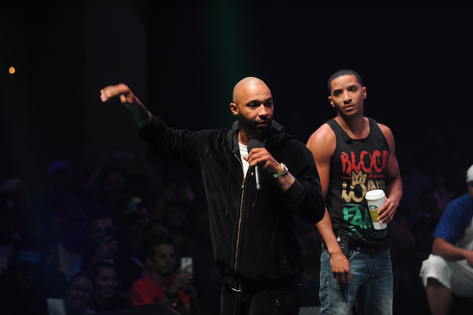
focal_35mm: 200
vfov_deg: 6.9
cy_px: 158
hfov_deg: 10.3
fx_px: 2626
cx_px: 236
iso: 1600
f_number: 4
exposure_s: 1/80
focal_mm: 200
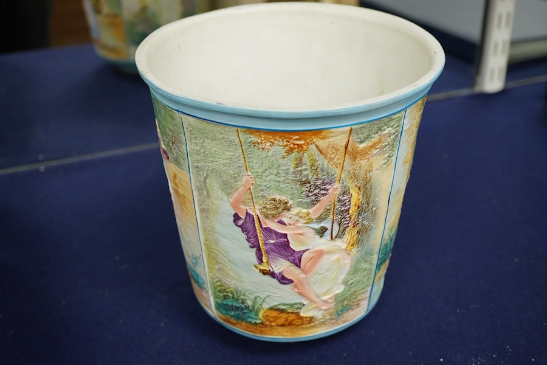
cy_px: 182
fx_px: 684
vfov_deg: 29.9
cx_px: 274
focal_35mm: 45
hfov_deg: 43.6
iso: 1250
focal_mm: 30
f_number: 7.1
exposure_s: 1/125
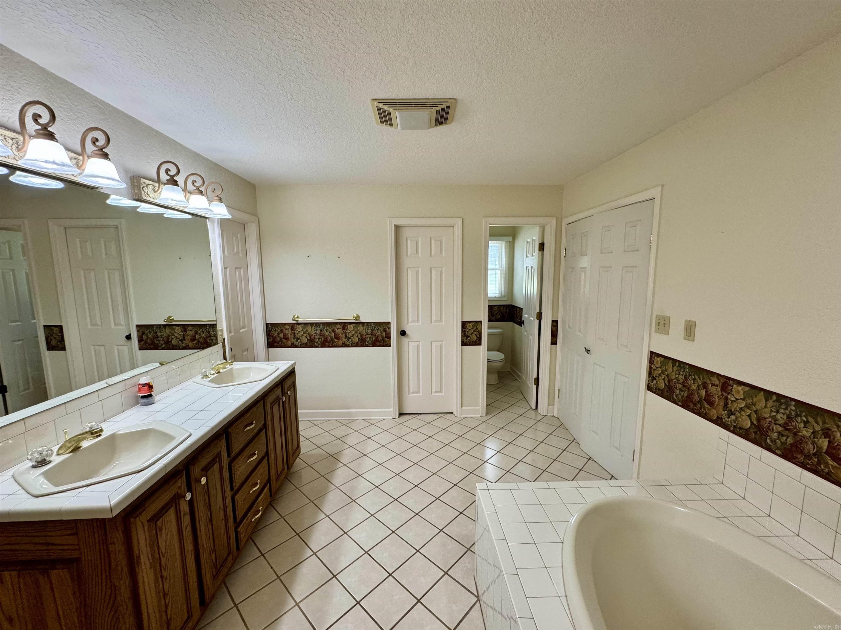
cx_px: 420
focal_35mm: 14
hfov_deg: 102.1
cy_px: 315
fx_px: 340
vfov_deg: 85.7
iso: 160
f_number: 2.2
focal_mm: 2.22
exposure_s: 1/120
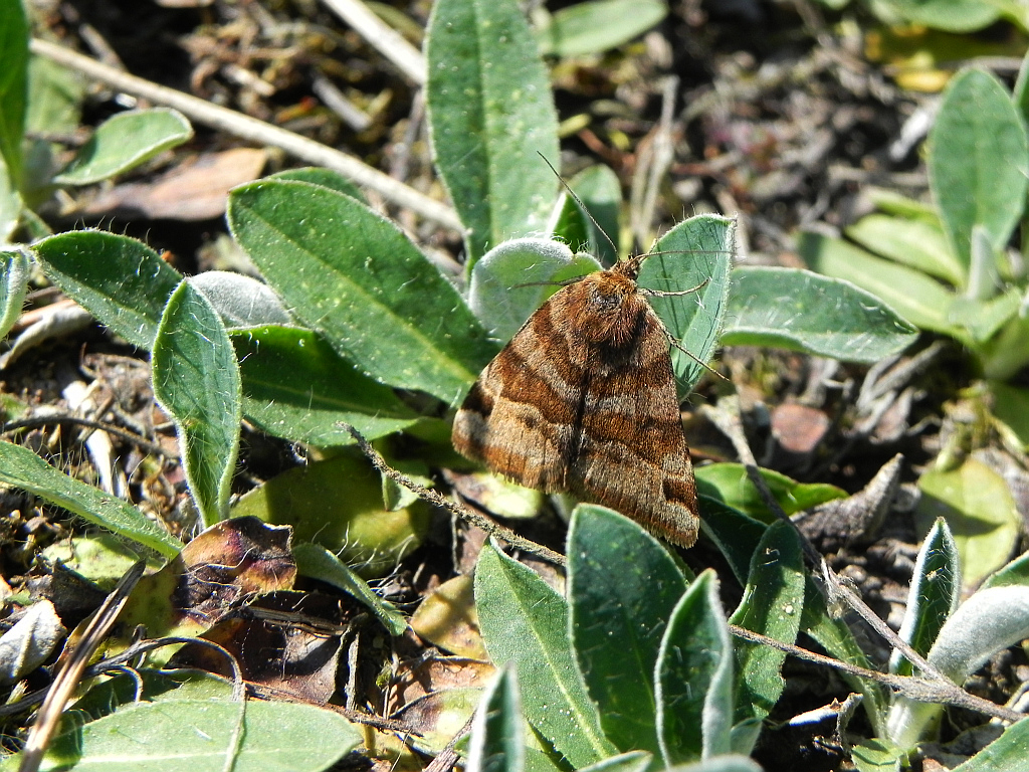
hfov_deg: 20.7
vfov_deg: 15.6
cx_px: 514
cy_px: 386
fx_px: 2824
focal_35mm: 95
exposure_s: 1/564
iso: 160
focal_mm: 16.9
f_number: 4.5
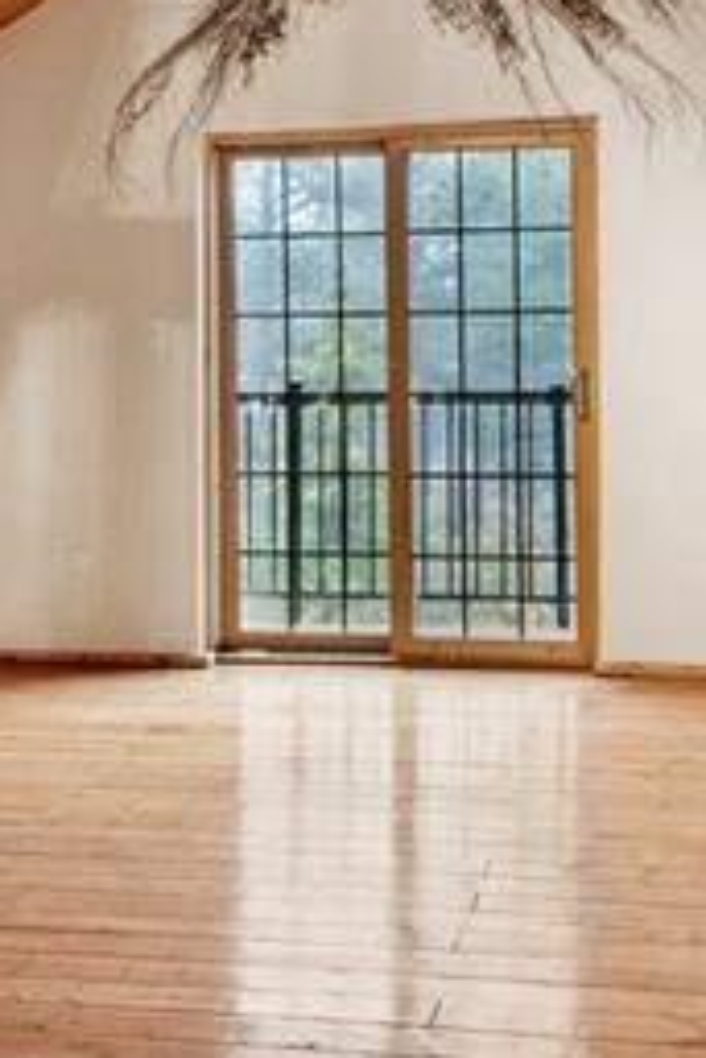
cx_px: 380
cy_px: 318
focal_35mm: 60
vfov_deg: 33.0
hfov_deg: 22.6
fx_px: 1762
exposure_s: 1/2.5
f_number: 11
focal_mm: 15
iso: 800
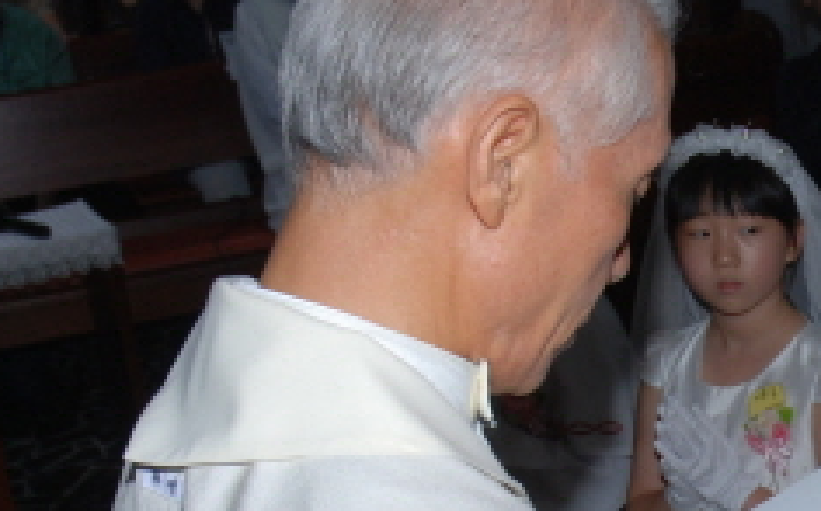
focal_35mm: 109
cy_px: 700
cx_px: 943
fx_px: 2437
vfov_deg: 11.6
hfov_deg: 18.3
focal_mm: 24
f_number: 7.1
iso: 200
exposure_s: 1/60
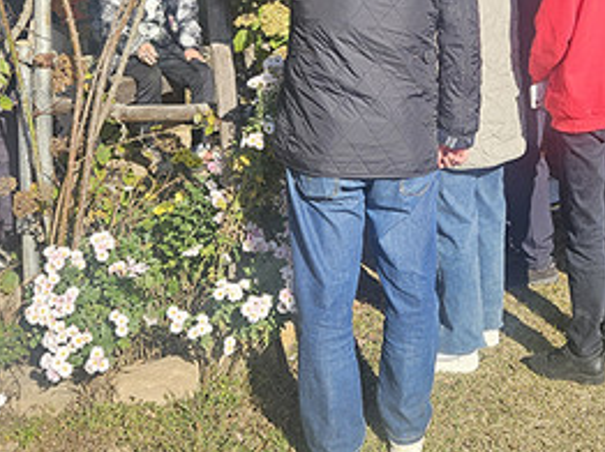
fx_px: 1013
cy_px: -27
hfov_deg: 32.7
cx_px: 448
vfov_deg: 23.8
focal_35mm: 58
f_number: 1.8
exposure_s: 1/1022
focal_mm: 5.4
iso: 25
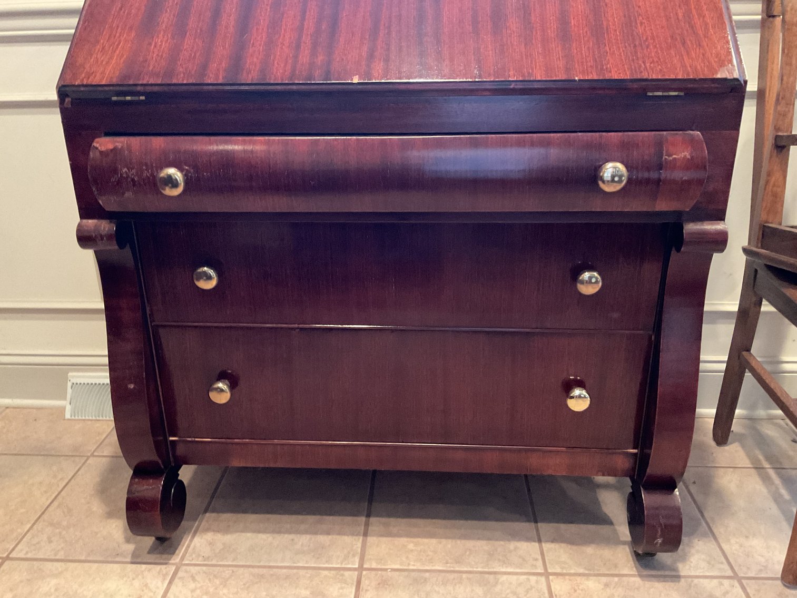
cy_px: 299
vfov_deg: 48.2
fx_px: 668
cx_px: 398
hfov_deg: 61.7
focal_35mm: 29
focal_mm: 3
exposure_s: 1/24
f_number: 1.8
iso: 500
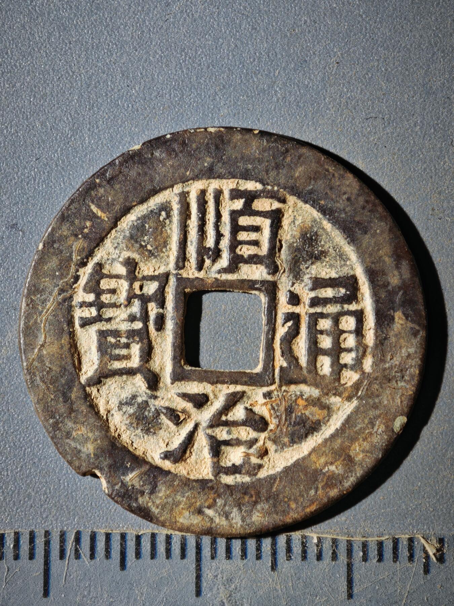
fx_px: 1644
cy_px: 303
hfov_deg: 15.7
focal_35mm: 94
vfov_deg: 20.9
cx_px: 227
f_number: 2
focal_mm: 9
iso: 100
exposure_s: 1/100
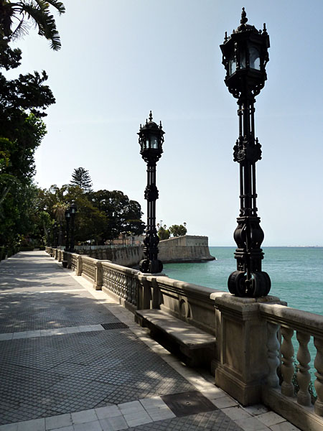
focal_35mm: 25
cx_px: 162
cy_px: 216
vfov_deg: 69.4
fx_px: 311
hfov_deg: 54.9
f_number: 5.6
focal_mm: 4.1
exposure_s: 1/400
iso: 125
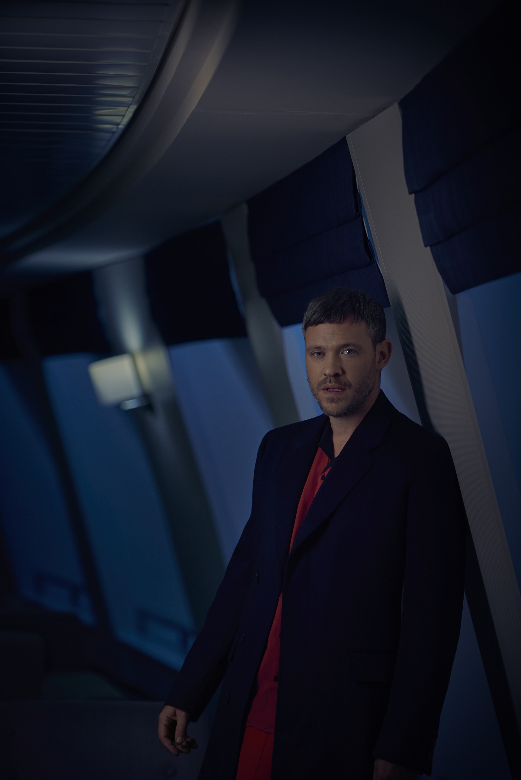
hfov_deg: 11.2
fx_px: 2645
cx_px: 260
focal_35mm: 122
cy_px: 390
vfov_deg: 16.8
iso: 800
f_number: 2.8
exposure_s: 1/500
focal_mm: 122
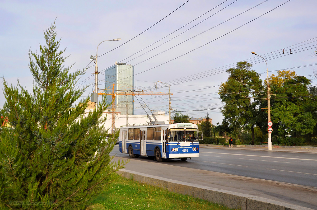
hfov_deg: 46.5
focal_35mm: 42
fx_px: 369
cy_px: 105
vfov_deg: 31.8
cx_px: 158
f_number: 6.3
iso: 200
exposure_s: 1/320
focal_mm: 28
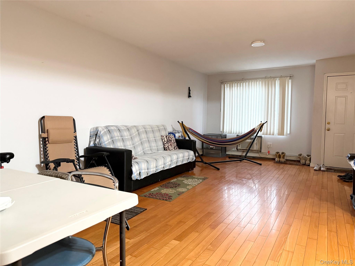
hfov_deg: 71.6
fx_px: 246
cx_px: 178
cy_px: 133
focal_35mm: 24
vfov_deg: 56.8
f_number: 1.78
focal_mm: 6.76
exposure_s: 1/60
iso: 500
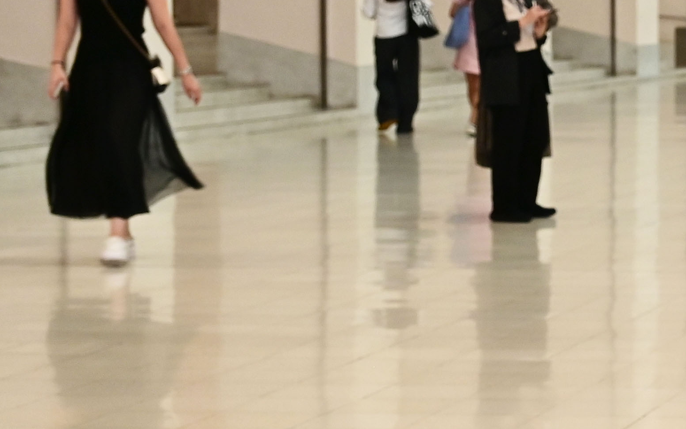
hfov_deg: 12.6
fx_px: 2823
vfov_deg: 8.7
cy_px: 120
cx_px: 1256
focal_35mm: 151
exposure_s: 1/60
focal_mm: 38
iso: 800
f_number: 4
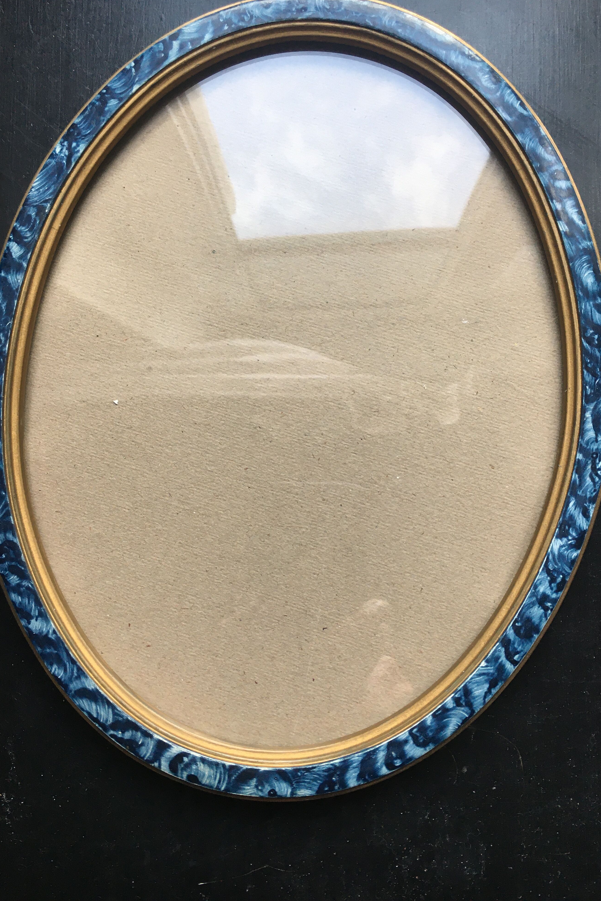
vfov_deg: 60.3
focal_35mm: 31
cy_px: 438
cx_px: 309
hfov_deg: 42.3
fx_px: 776
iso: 25
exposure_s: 1/33
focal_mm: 4.15
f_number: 2.2
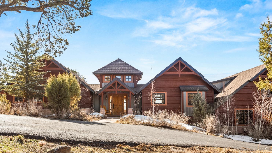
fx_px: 231
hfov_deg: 61.0
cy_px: 71
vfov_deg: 36.6
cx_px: 135
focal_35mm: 32
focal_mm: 30
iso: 400
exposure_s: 1/125
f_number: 11
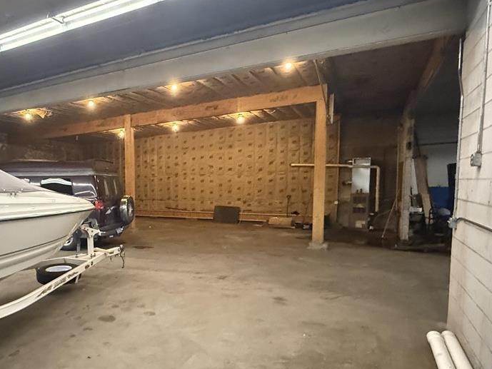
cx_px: 143
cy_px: 211
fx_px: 370
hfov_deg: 64.5
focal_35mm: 26
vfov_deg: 52.9
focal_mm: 2.22
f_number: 2.2
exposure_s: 1/40
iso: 1250
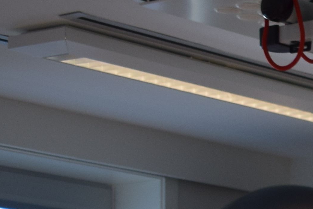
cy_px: 547
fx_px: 1800
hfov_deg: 8.8
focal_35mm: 207
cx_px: 798
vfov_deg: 6.3
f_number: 4.5
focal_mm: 24
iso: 400
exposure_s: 1/80
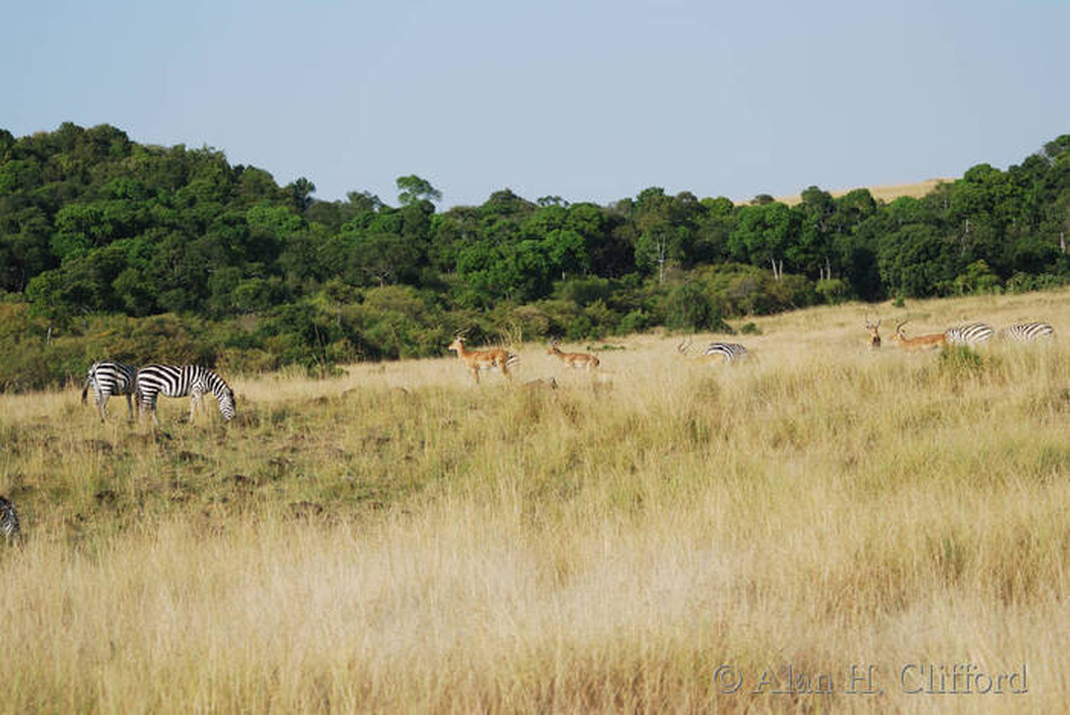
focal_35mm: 147
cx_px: 535
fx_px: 4373
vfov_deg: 9.4
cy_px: 358
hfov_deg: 14.0
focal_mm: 98
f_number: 5
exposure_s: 1/400
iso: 100
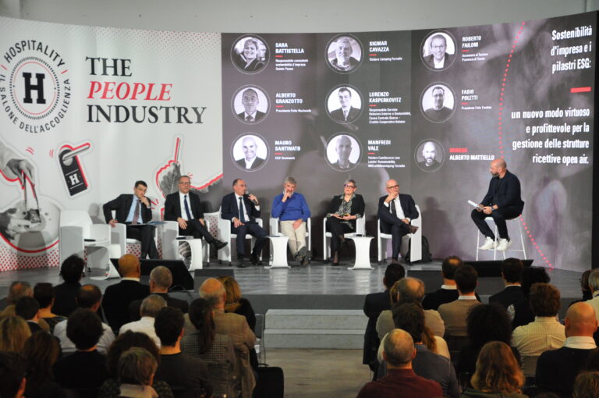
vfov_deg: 15.7
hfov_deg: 23.4
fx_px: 1446
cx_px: 300
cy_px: 199
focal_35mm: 87
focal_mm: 58
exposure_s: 1/60
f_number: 5
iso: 1600
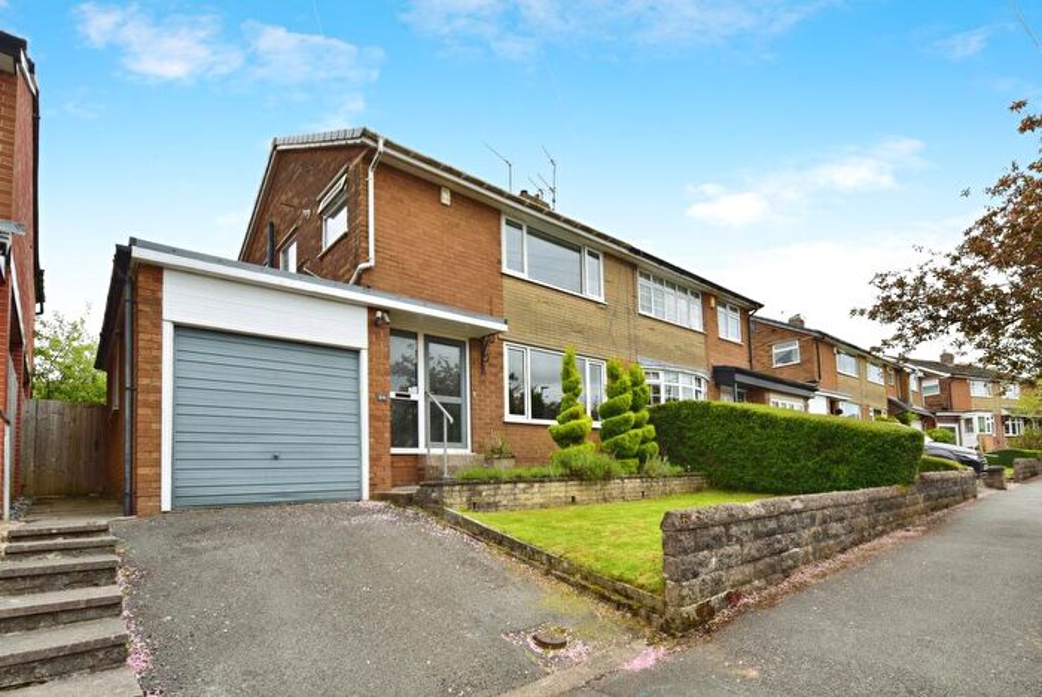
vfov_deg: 73.9
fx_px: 463
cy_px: 348
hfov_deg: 96.7
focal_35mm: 16
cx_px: 521
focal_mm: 16
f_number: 9.5
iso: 400
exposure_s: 1/350
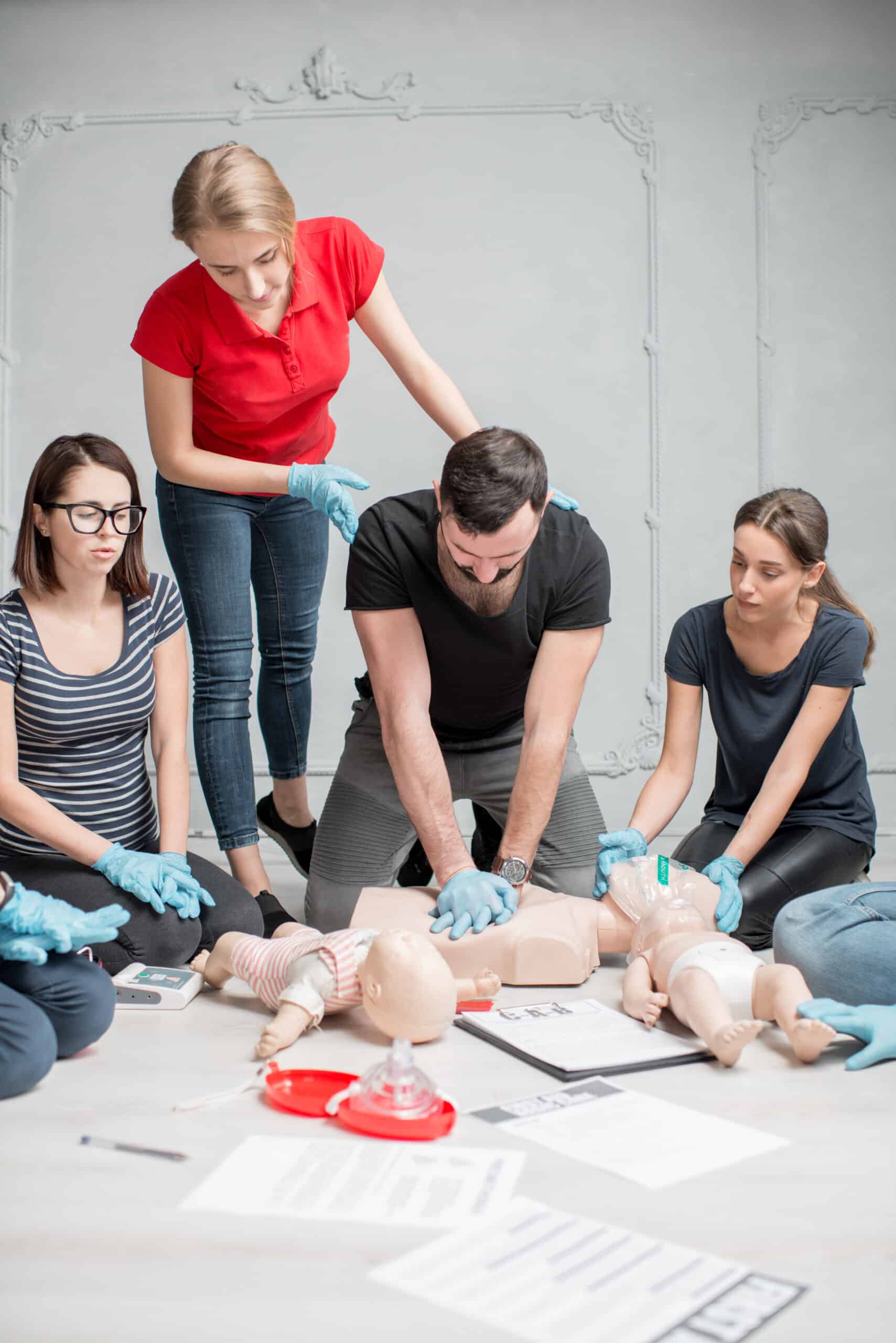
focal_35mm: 35
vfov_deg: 54.4
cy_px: 672
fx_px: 1305
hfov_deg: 37.9
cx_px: 448
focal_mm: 35
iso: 250
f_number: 2.5
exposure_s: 1/160
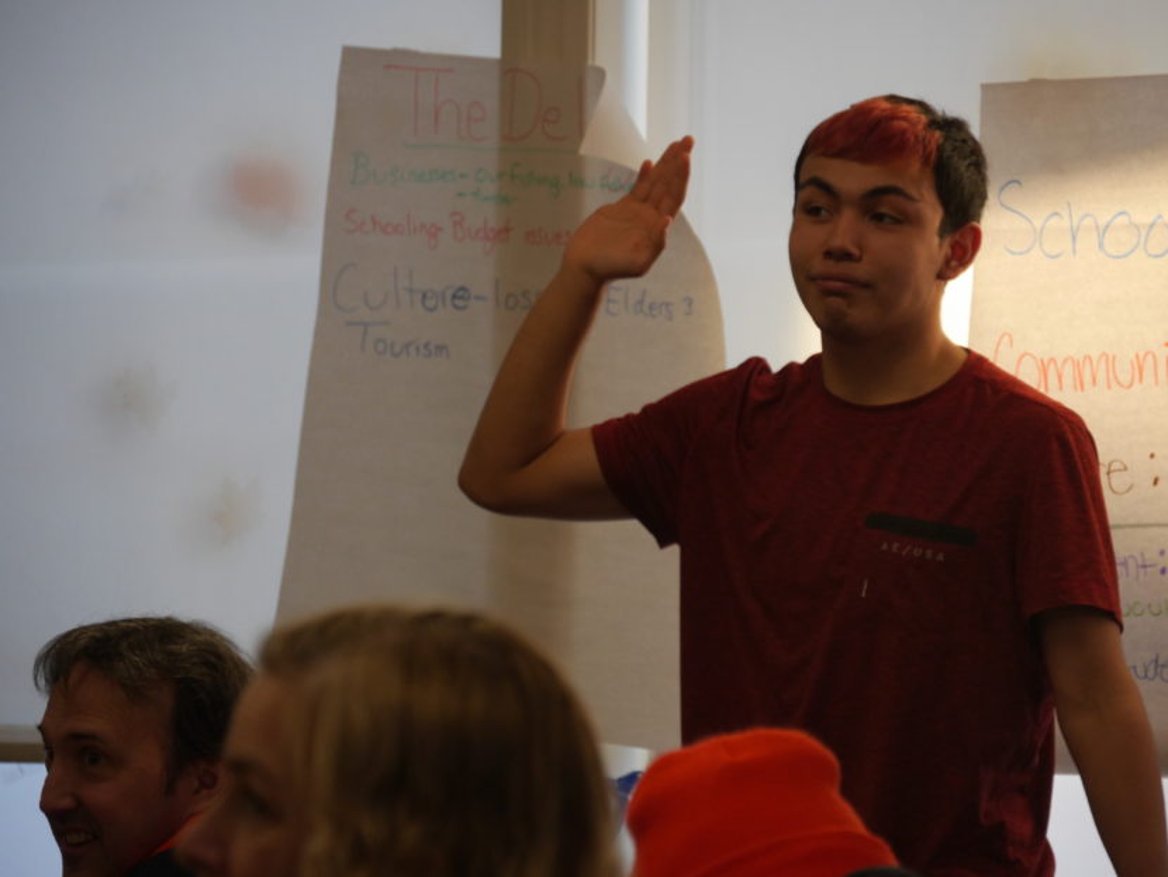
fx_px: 7763
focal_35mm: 230
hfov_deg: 8.6
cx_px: 584
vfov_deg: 6.5
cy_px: 438
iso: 1000
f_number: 5.5
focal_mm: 115
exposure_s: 1/250
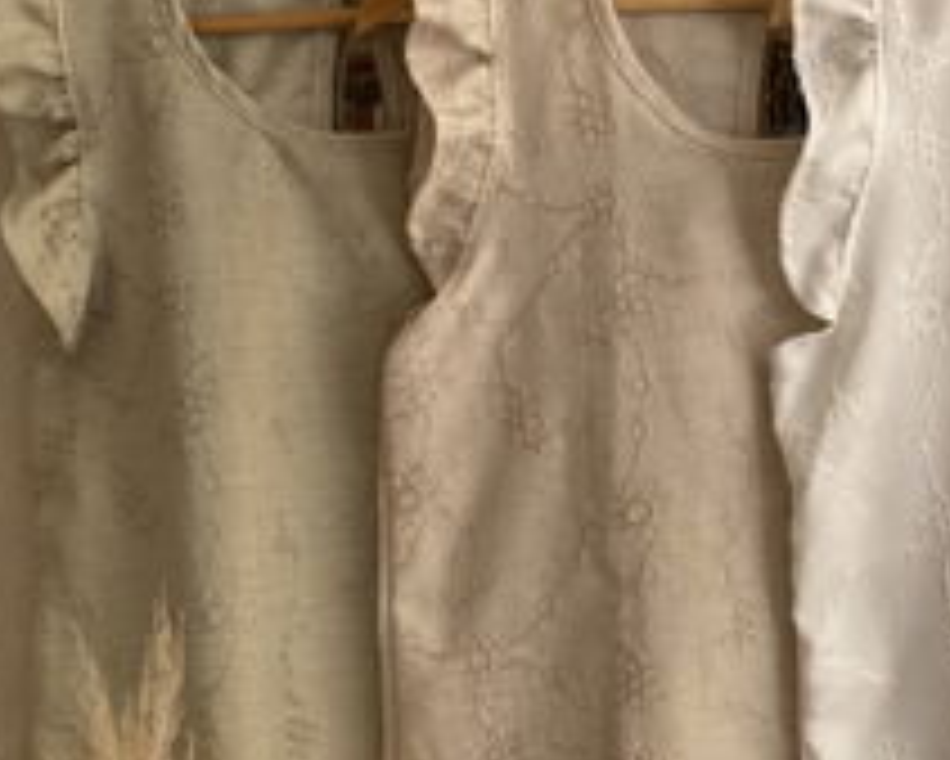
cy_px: 214
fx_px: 1800
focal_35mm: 64
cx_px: 797
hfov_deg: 28.7
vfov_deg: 23.7
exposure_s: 1/121
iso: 40
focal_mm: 4.25
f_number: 1.8
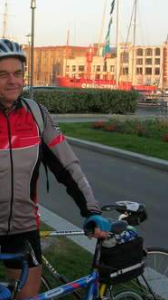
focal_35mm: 75
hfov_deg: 15.4
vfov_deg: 28.1
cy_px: 102
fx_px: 594
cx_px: -46
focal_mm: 7.8
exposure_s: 1/92
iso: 64
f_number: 4.8
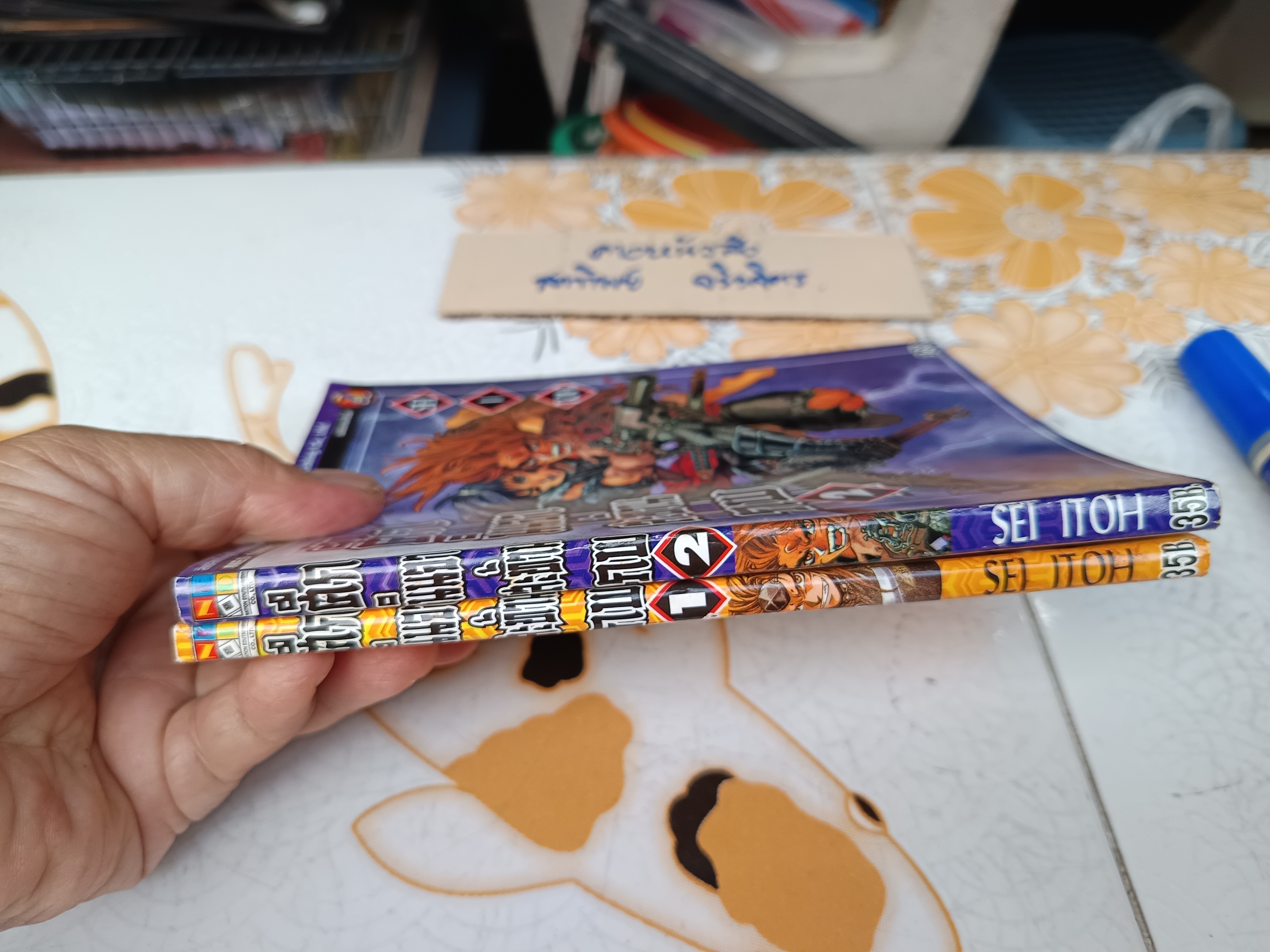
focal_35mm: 24
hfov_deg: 71.6
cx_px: 635
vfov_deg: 56.8
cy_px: 476
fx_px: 881
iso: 334
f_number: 1.7
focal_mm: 5.31
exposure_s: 1/50
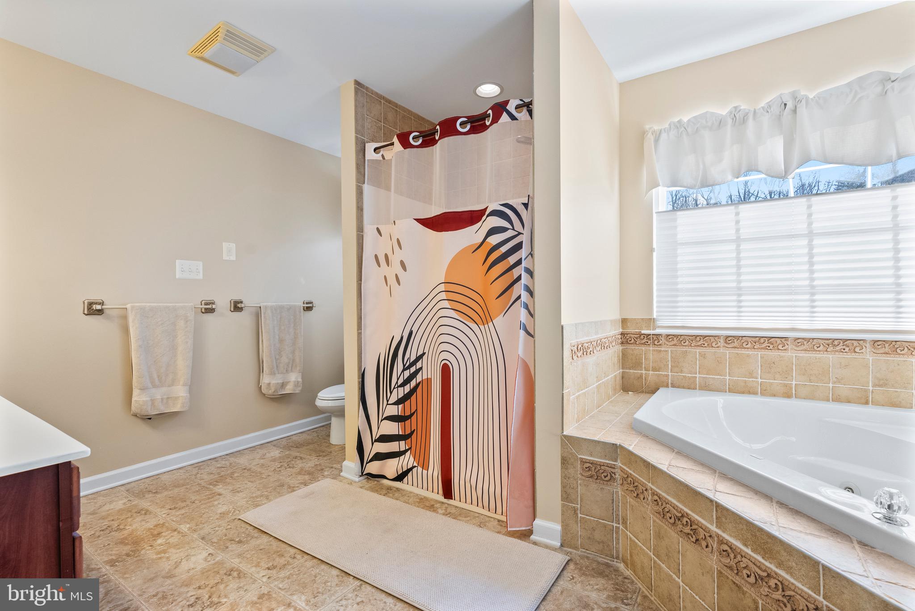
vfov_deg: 73.8
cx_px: 458
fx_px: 407
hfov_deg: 96.7
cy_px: 306
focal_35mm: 16
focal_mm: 16
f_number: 7.1
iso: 1250
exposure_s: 1/30
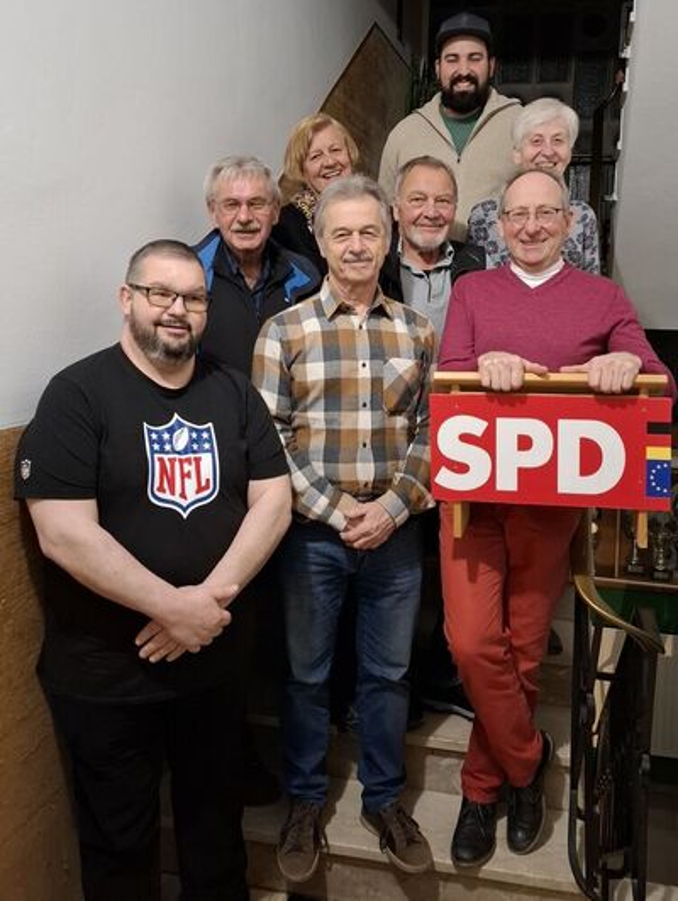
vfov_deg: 73.8
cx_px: 339
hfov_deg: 59.0
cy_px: 450
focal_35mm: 23
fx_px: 599
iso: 500
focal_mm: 5.54
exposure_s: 1/25
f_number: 1.8
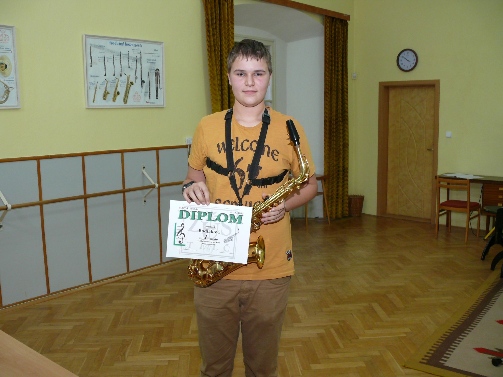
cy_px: 188
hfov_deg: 50.1
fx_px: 538
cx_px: 252
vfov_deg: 38.7
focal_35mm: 37
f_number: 2.8
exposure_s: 1/30
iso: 200
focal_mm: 7.8
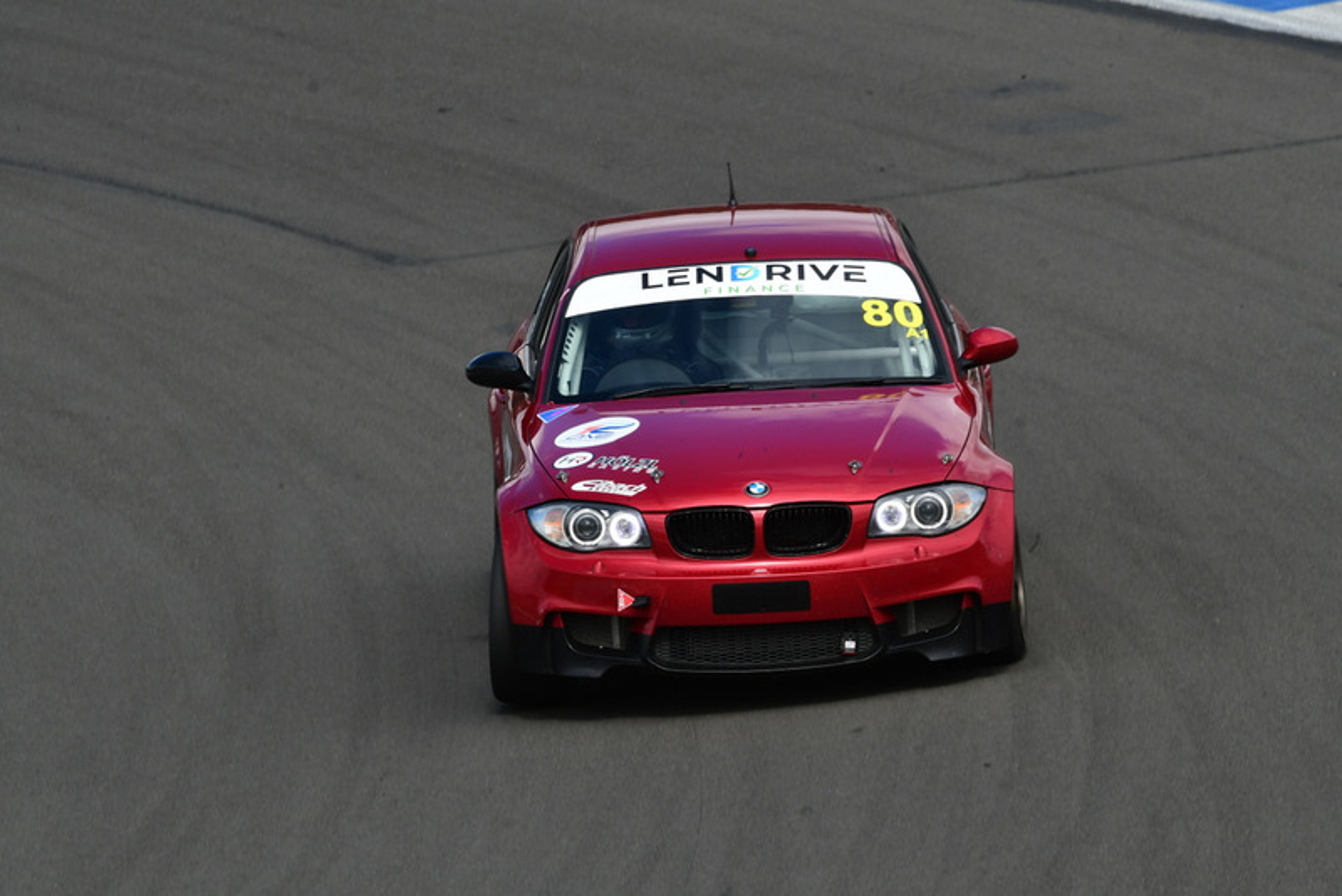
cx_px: 671
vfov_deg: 3.0
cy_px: 448
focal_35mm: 465
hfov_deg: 4.4
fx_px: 17339
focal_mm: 310
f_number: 13
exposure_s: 1/250
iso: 250
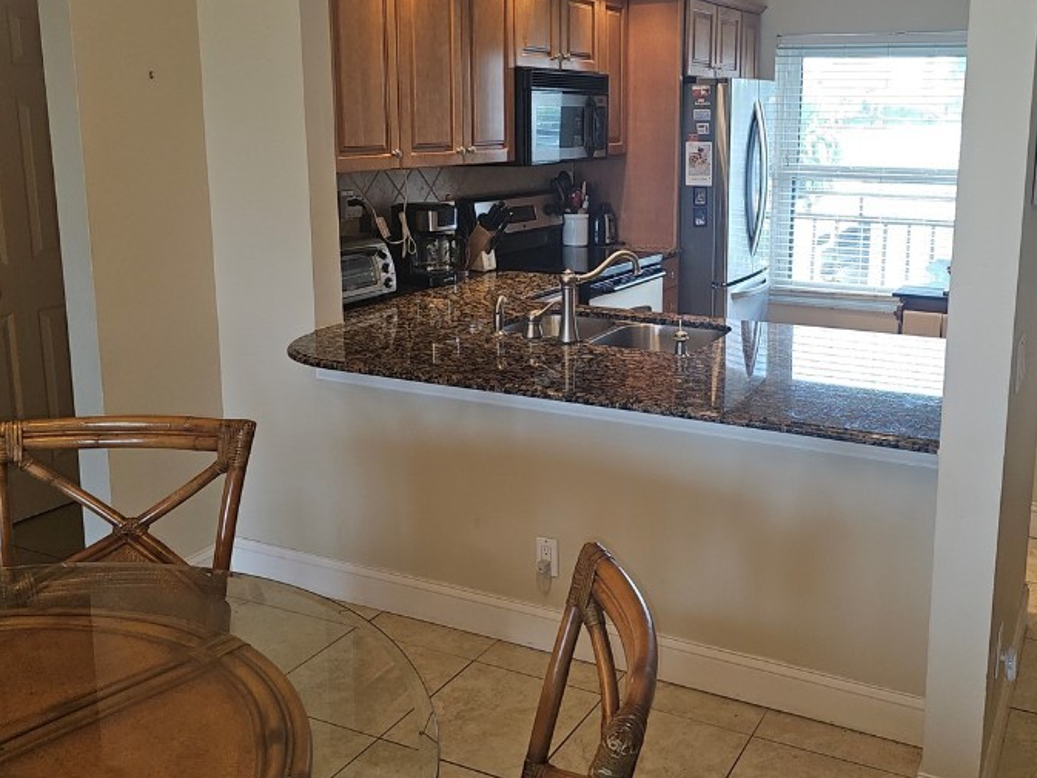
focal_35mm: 35
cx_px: 664
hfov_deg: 51.9
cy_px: 311
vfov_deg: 40.5
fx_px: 1049
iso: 64
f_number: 1.7
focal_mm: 6.3
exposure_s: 1/60
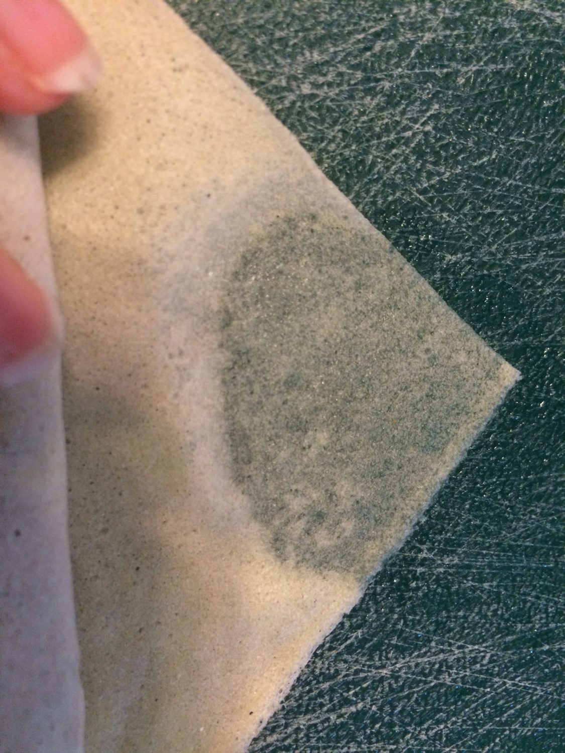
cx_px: 282
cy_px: 376
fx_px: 631
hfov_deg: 48.2
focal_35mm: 29
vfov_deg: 61.7
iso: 320
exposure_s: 1/30
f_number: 2.2
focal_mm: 4.15
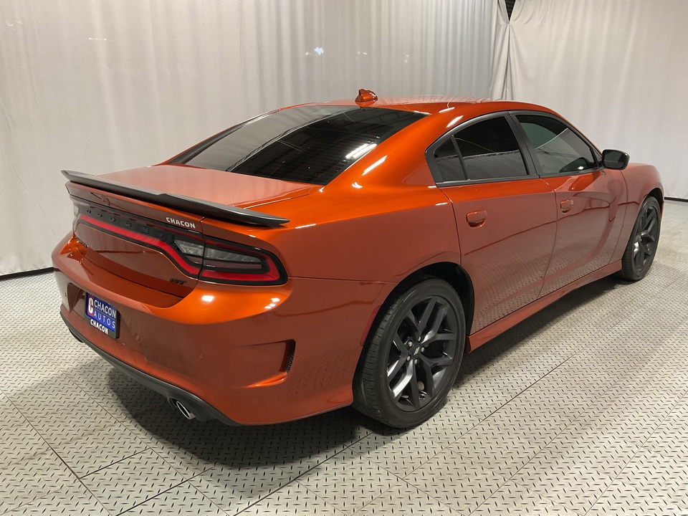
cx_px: 344
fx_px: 576
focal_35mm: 29
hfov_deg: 61.7
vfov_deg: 48.2
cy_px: 258
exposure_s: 1/60
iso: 100
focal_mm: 3
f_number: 1.8
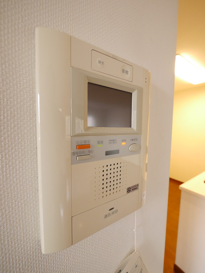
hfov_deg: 85.7
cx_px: 102
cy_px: 136
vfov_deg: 102.0
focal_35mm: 14
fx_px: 110
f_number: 4
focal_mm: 7
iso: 1000
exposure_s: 1/60
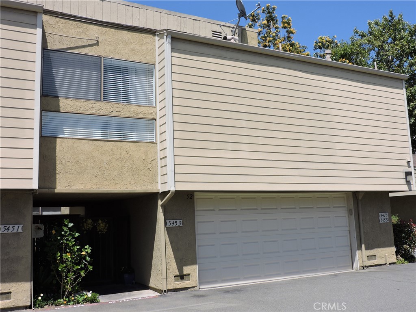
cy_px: 156
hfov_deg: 52.6
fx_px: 421
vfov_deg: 40.7
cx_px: 208
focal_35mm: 35
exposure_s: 1/1250
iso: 100
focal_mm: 6.2
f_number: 3.3
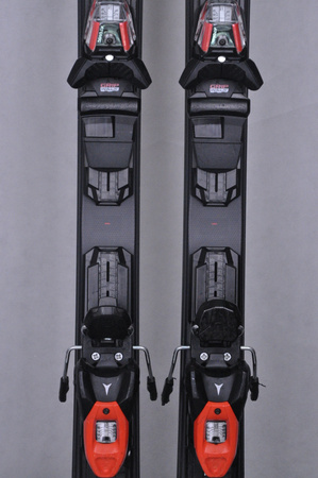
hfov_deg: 13.0
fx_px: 1394
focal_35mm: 105
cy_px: 239
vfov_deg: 19.5
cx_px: 159
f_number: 9.5
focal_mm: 70
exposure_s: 1/125
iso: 3200
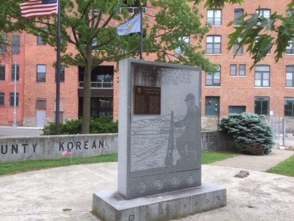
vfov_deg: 45.4
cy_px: 110
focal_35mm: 31
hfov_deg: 58.4
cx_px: 147
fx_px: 263
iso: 25
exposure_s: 1/379
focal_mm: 3.3
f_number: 2.4
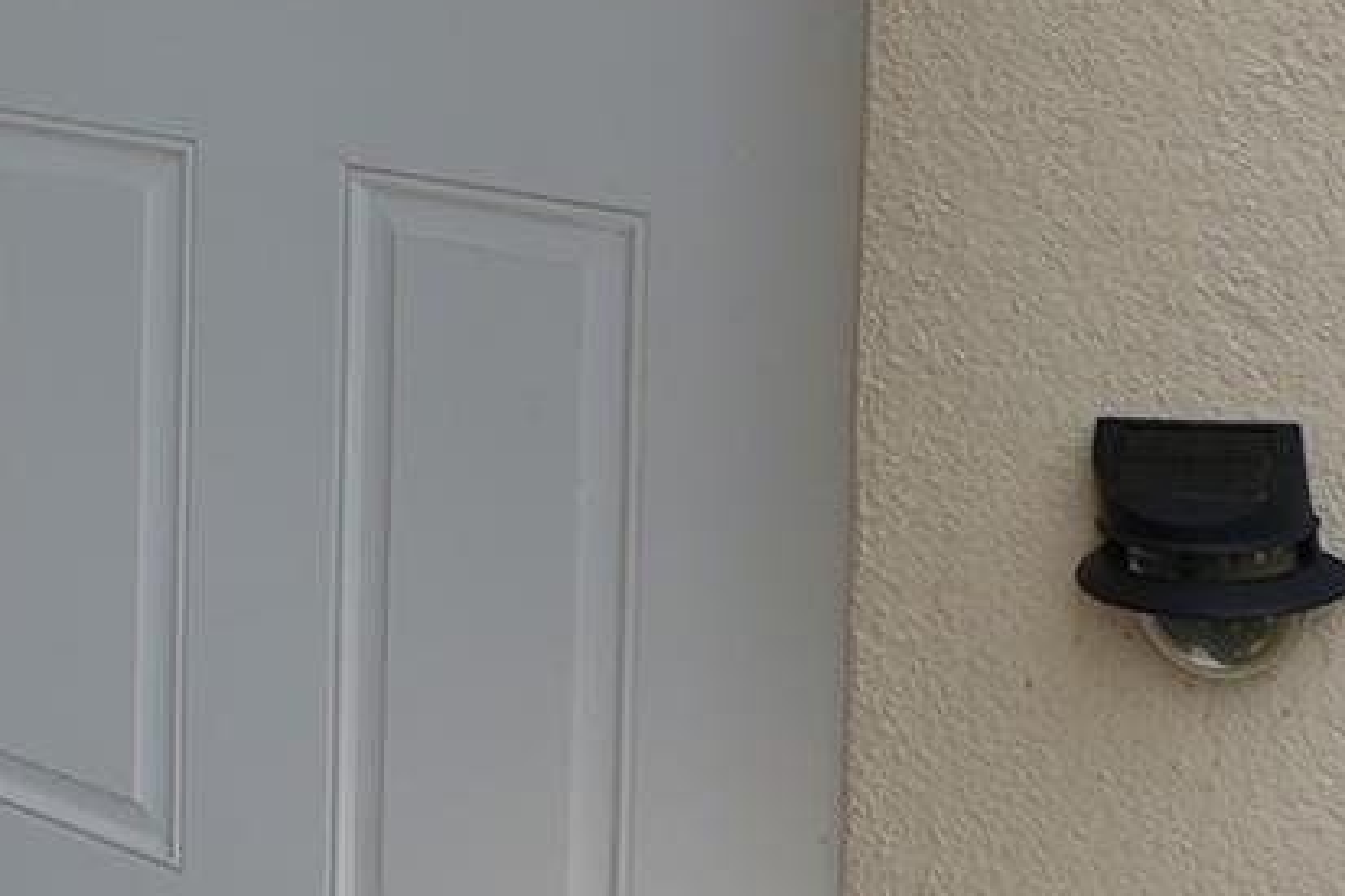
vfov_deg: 20.2
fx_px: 2315
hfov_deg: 30.9
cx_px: 130
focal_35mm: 62
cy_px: -233
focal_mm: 11
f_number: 4.5
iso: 80
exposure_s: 1/320
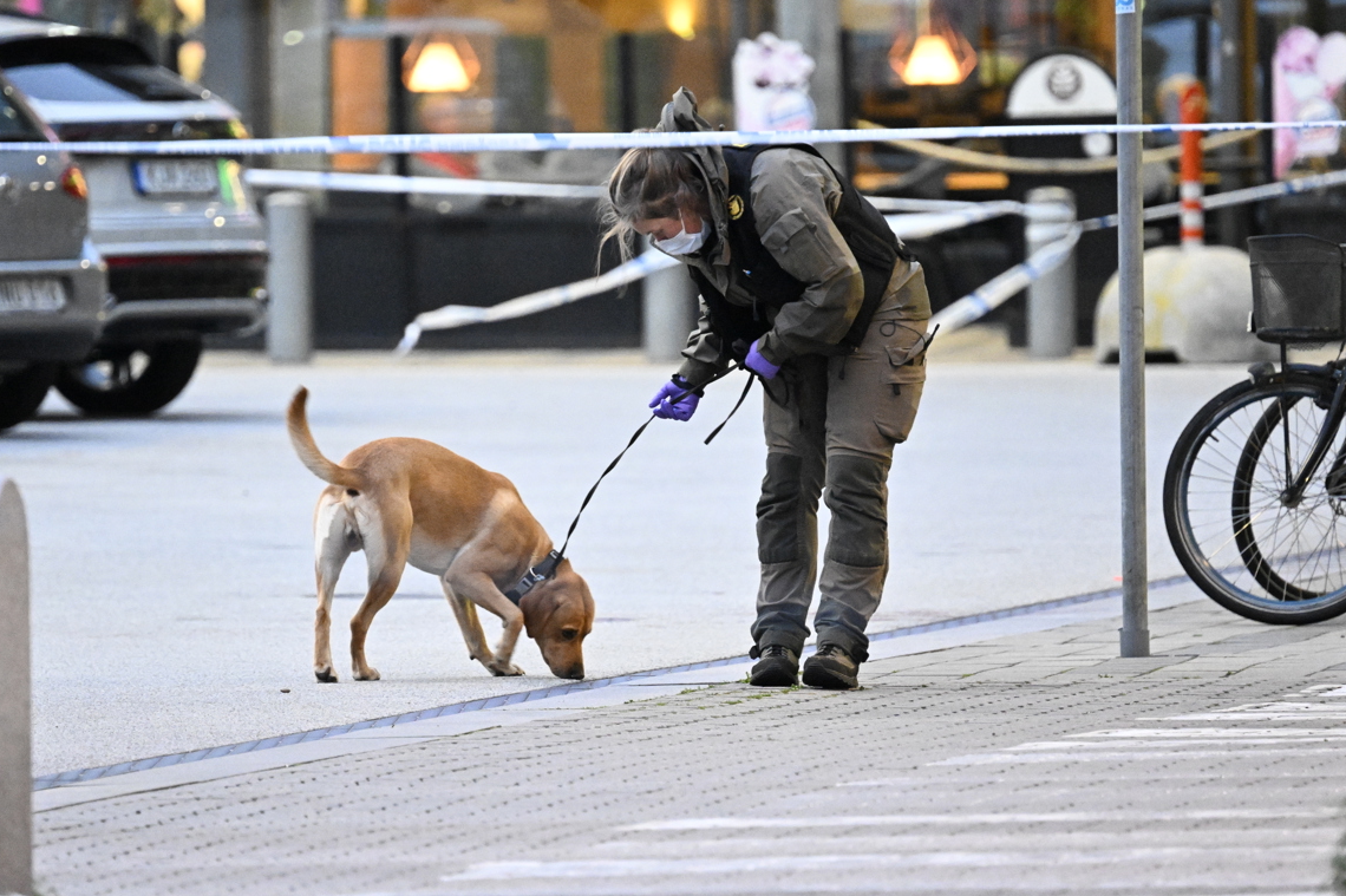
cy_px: 440
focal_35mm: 477
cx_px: 613
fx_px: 17826
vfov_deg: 2.9
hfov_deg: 4.3
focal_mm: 400
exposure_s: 1/100
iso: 12800
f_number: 5.6
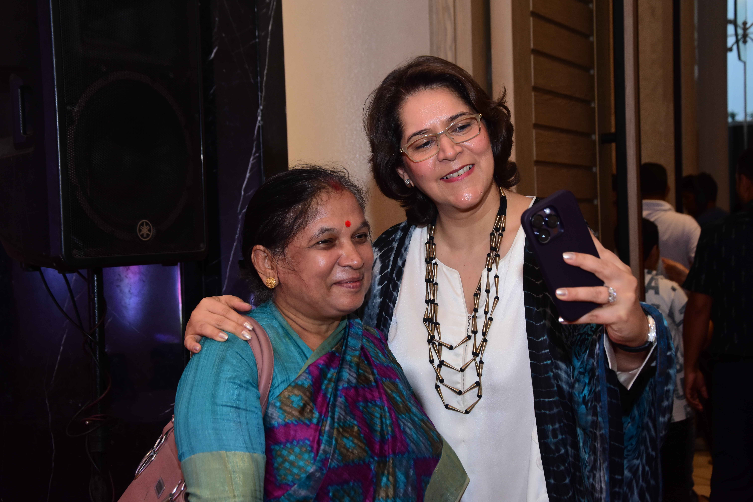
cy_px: 251
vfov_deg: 20.2
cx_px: 376
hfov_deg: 29.9
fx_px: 1412
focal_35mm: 68
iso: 1250
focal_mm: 45
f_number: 5.6
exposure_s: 1/200
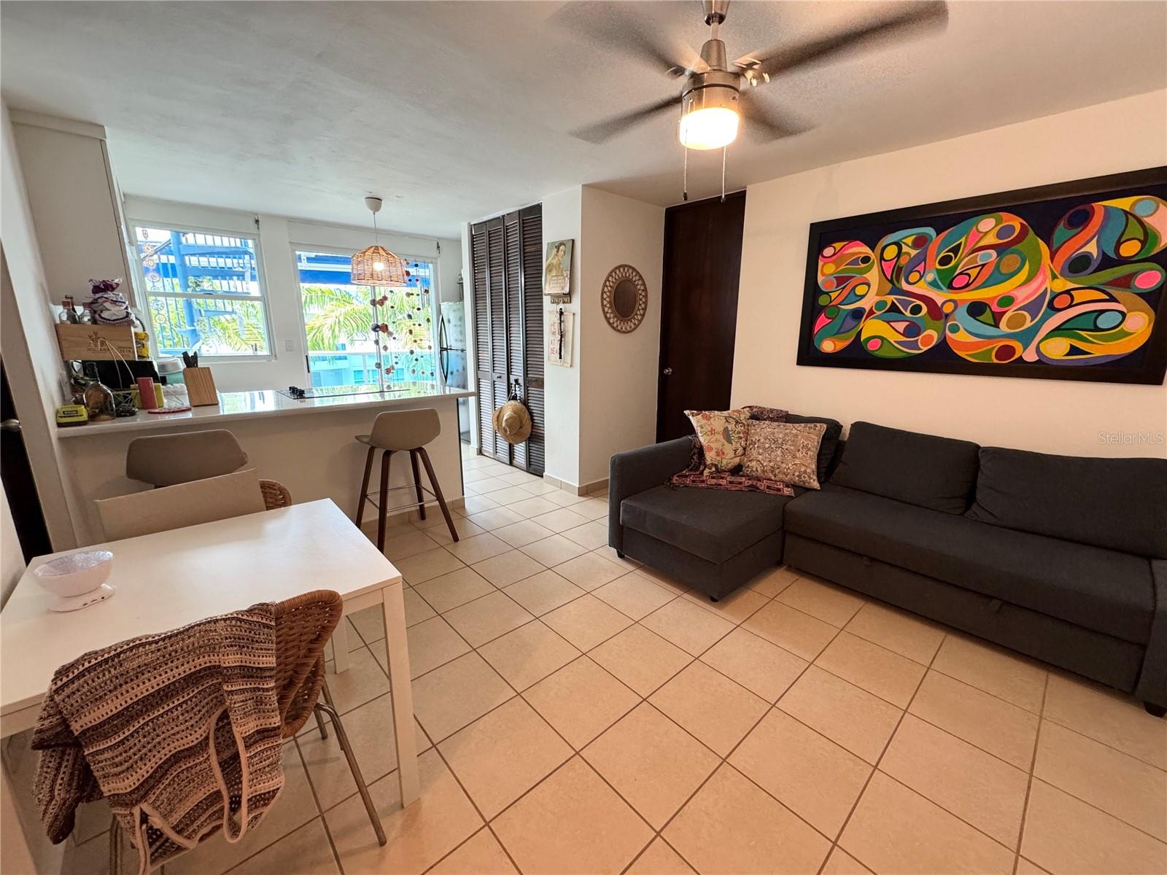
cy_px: 438
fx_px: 472
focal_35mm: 14
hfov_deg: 102.1
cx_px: 584
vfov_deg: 85.7
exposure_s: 1/60
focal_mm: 2.22
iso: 320
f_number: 2.2
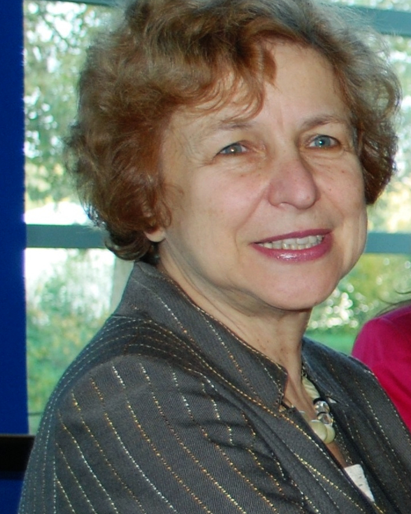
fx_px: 684
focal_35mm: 45
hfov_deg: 33.4
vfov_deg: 41.1
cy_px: 243
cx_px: 209
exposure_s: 1/60
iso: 200
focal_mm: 26
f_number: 4.2
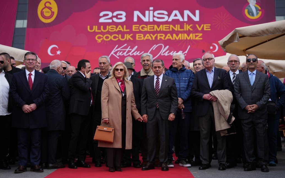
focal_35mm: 69
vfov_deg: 18.9
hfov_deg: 29.9
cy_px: 87
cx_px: 143
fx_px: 534
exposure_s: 1/3200
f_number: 3.2
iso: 320
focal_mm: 66.7
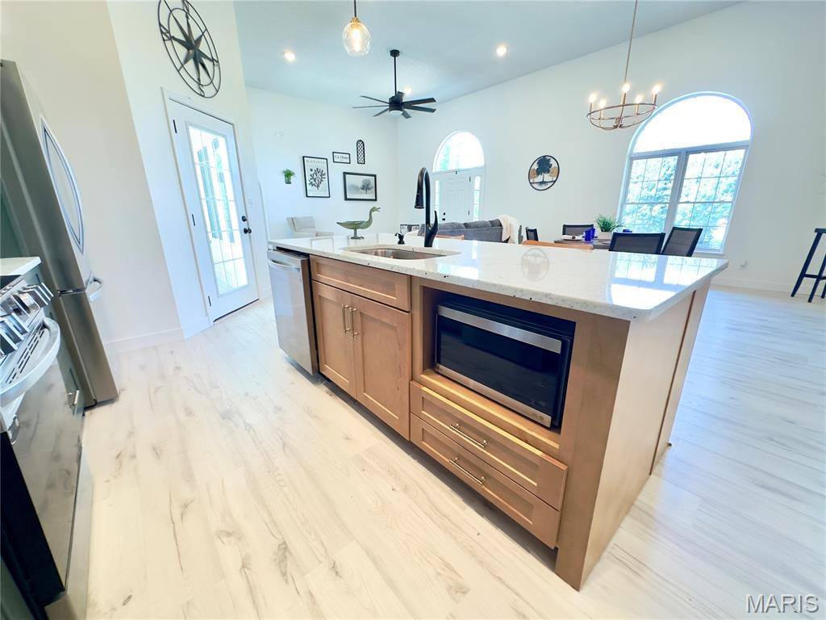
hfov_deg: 102.1
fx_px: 334
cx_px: 413
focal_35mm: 14
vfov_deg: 85.7
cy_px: 310
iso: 400
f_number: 2.2
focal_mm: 2.22
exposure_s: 1/60
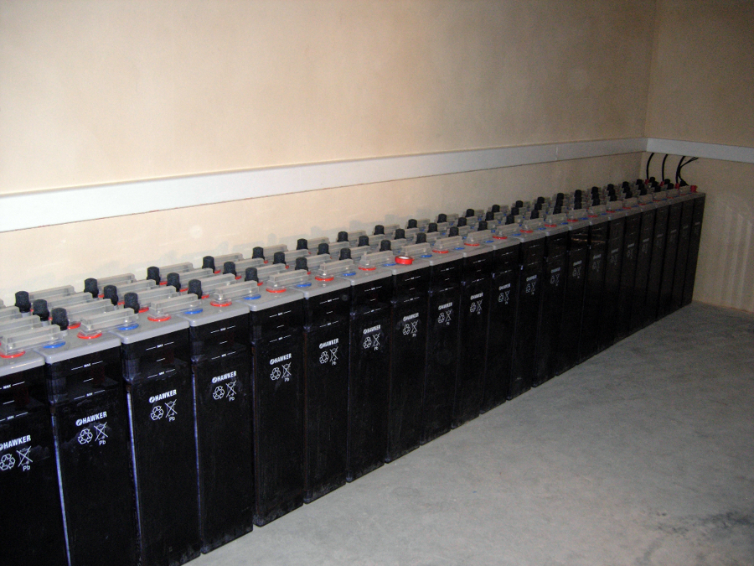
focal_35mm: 36
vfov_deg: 39.7
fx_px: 784
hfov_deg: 51.4
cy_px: 283
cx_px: 377
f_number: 2.7
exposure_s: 1/144
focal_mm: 7.5
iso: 158
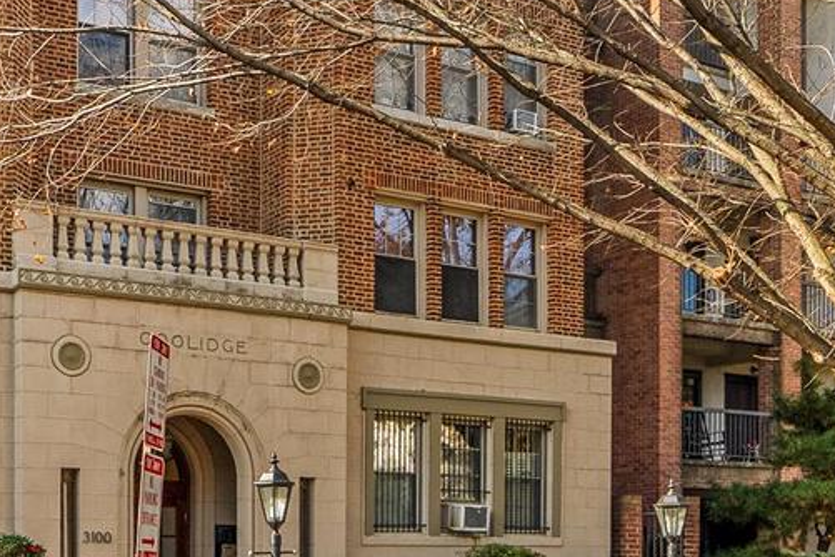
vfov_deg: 28.1
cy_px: 56
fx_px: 1067
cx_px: 187
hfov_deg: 41.2
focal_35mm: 46
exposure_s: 1/320
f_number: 8
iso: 320
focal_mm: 16
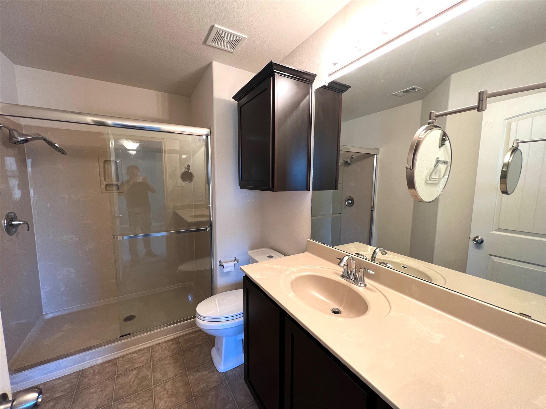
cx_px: 273
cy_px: 204
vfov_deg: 89.9
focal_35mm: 13
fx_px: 205
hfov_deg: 106.2
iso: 200
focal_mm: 1.57
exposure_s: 1/60
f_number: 1.8
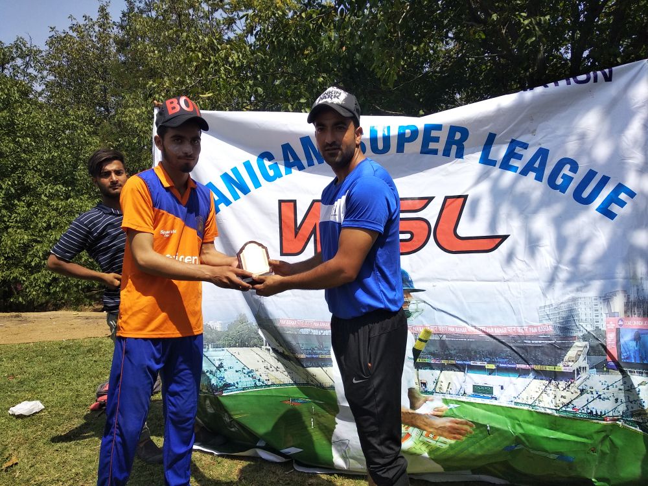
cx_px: 324
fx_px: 487
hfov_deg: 67.3
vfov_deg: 53.1
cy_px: 243
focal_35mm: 26
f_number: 2.2
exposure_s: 1/1056
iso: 125
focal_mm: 3.81
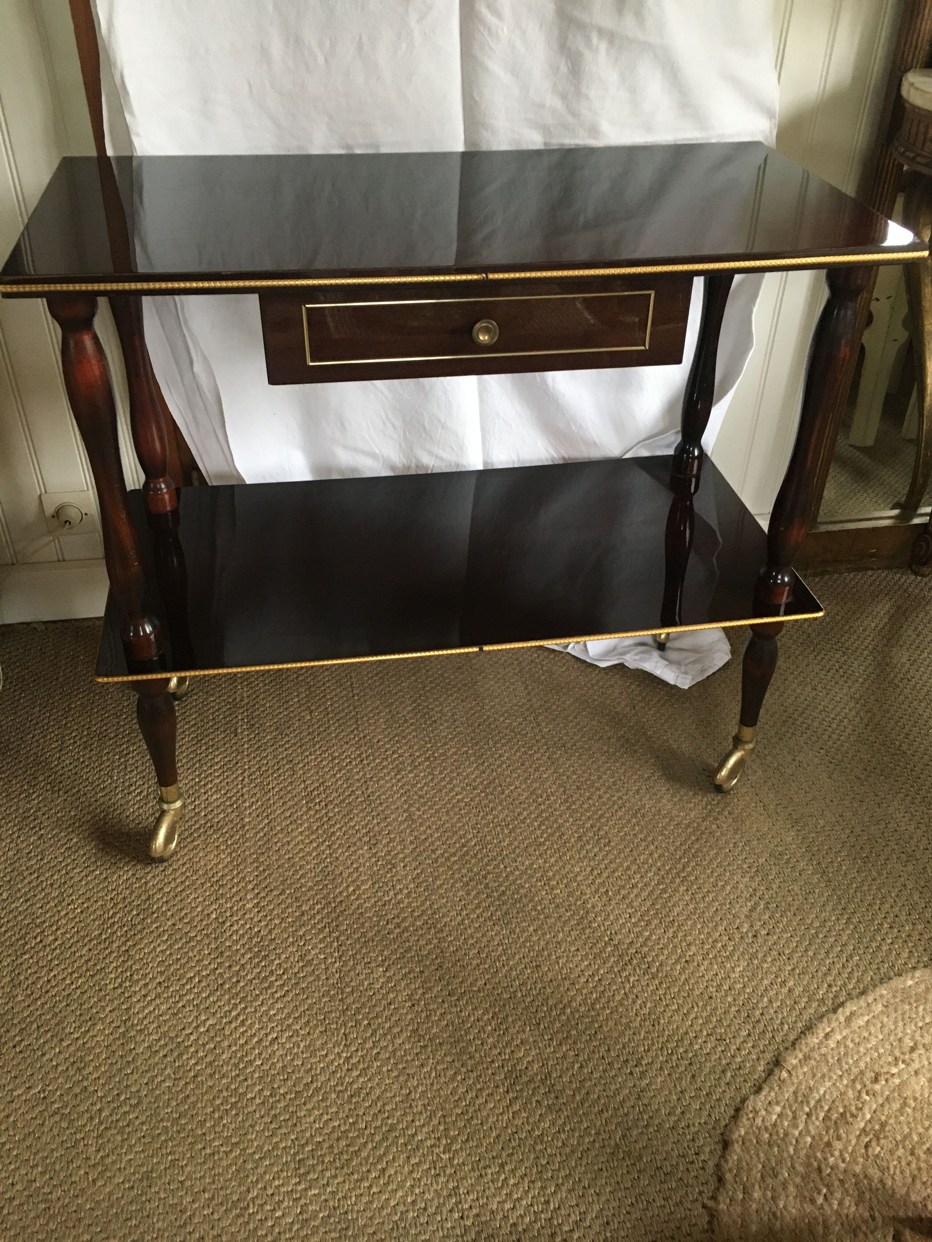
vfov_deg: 61.7
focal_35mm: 29
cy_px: 621
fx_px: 1041
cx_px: 466
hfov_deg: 48.2
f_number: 2.2
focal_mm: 4.15
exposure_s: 1/33
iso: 160
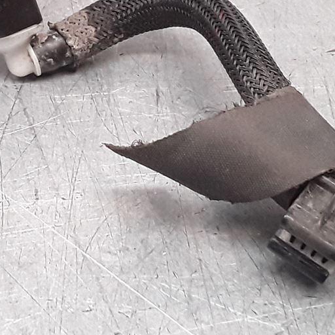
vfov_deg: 17.2
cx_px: -16
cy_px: 9
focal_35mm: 99
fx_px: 1084
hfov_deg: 17.1
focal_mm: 2.91
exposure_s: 1/100
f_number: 1.9
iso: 100
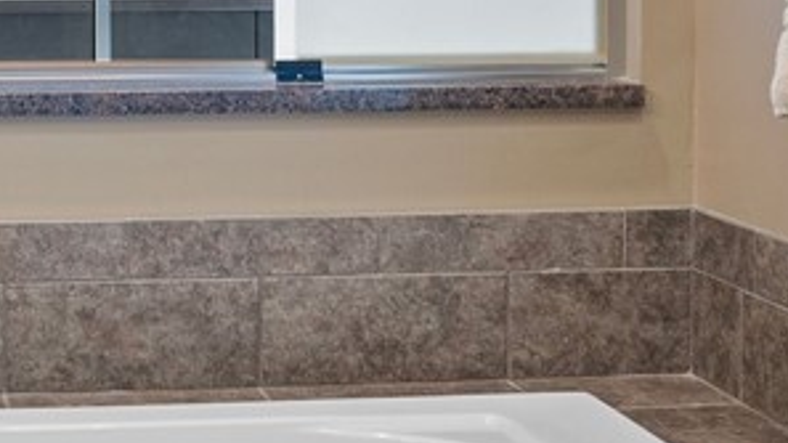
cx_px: 36
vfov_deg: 13.4
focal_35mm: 88
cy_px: -85
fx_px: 1839
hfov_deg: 23.4
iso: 400
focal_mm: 23
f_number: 8
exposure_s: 1/4
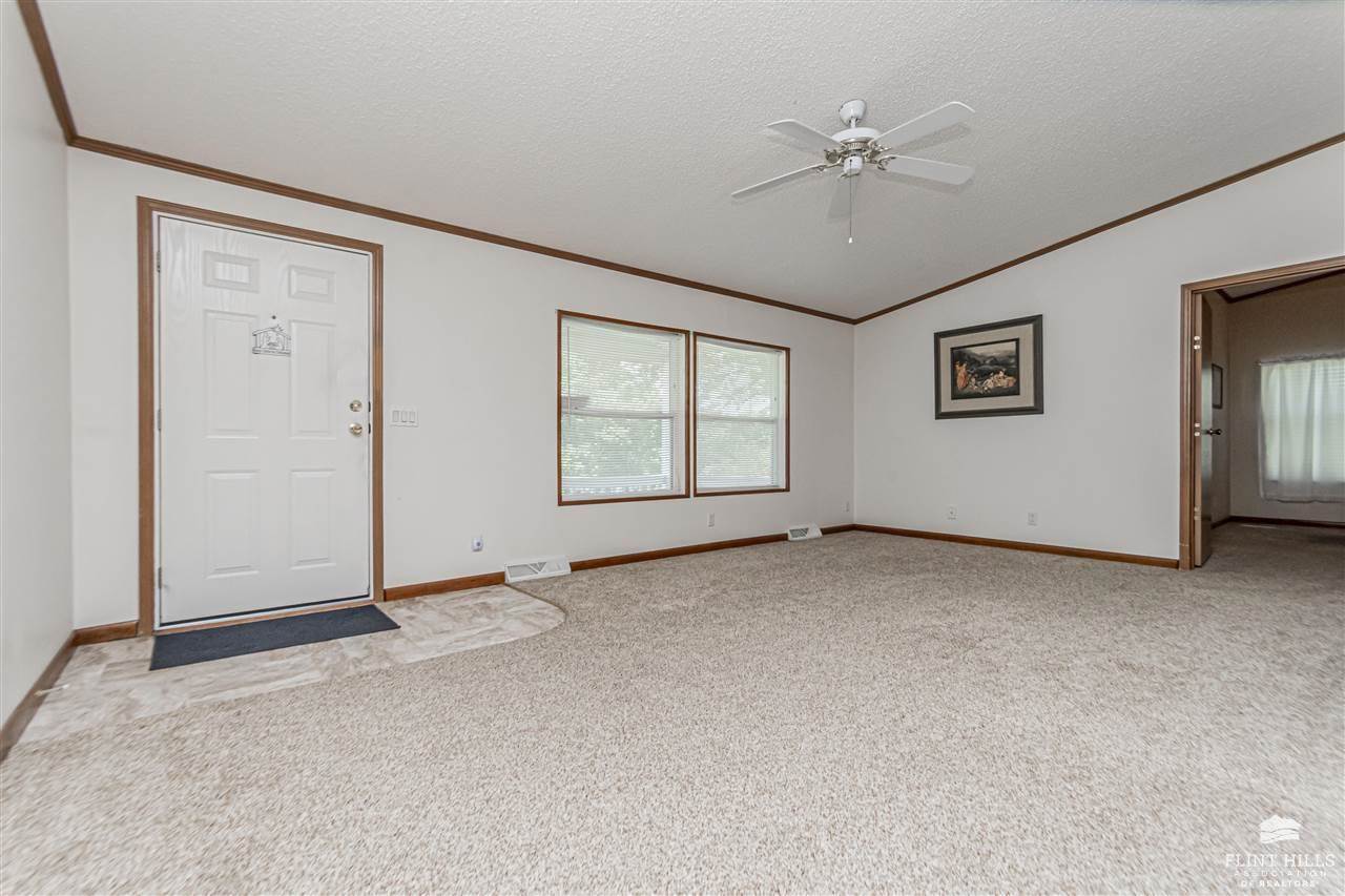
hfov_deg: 100.4
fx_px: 560
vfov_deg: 77.3
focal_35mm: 15
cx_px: 672
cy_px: 448
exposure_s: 1/60
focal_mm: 10
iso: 1250
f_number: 13
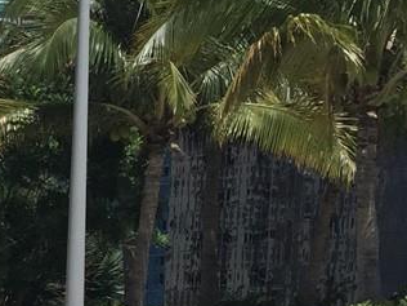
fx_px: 1728
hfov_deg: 11.6
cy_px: 518
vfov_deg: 9.7
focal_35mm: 147
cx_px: -489
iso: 32
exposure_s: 1/3968
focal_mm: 4.15
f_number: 2.2
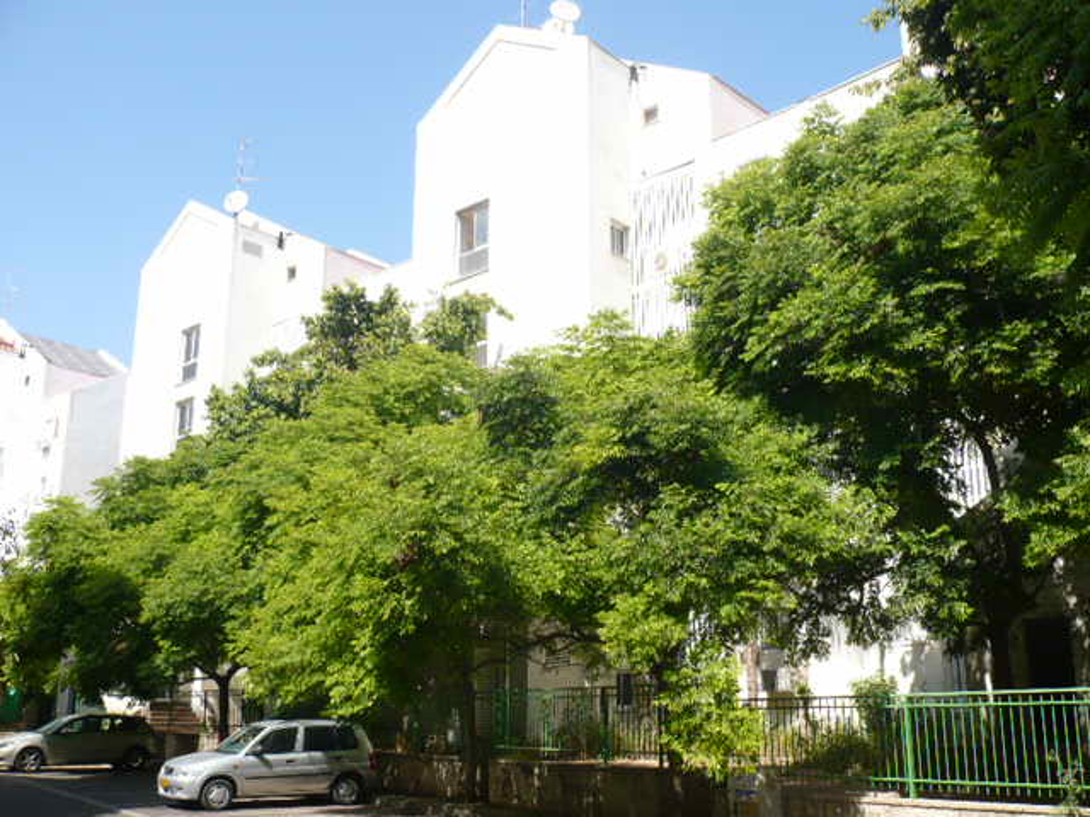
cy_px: 408
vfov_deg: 40.7
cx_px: 545
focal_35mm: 35
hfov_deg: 52.6
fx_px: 1102
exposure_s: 1/125
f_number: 8
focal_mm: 5.8
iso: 100
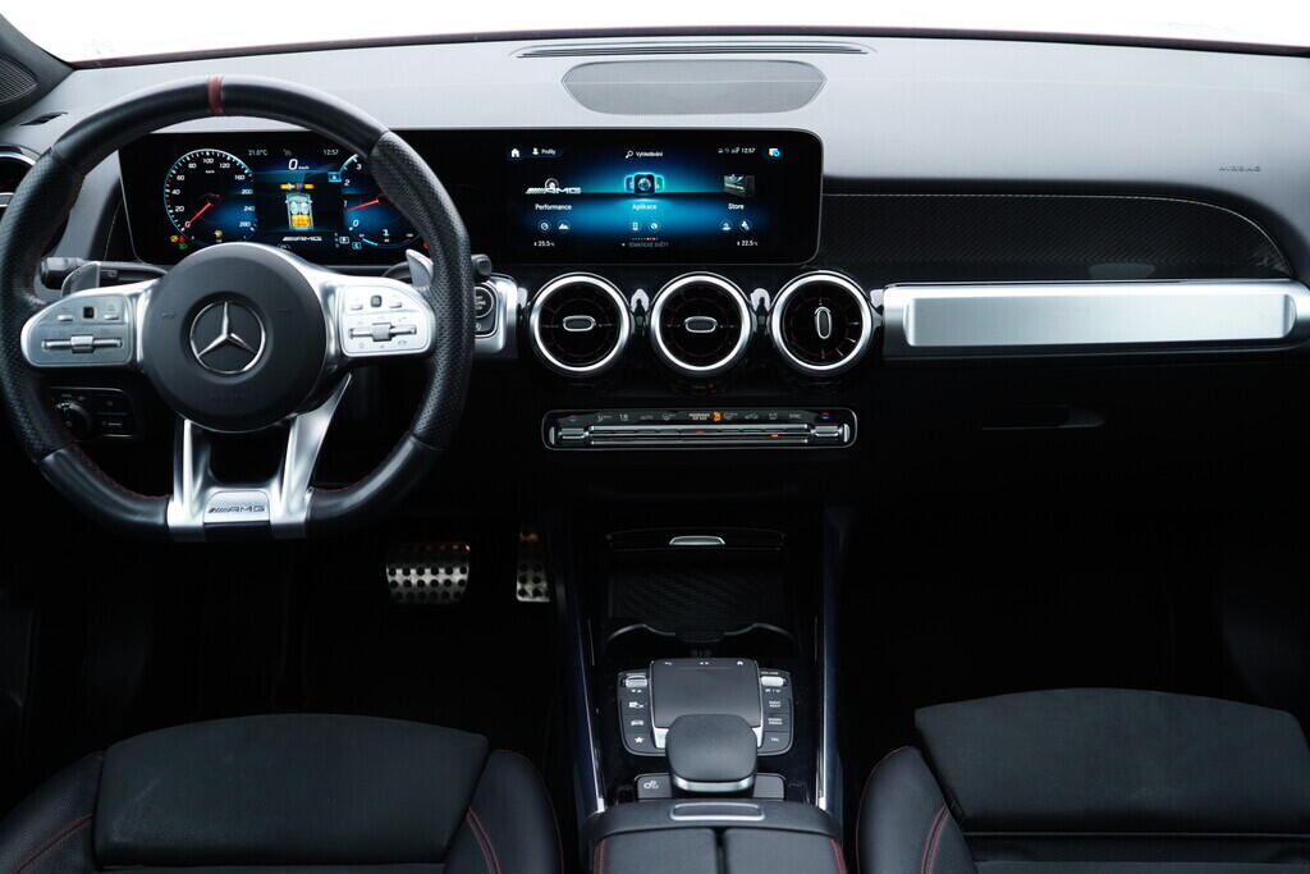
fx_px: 1310
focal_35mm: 36
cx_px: 655
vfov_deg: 36.9
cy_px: 437
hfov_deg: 53.1
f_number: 2.8
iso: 200
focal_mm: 24
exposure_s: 1/40
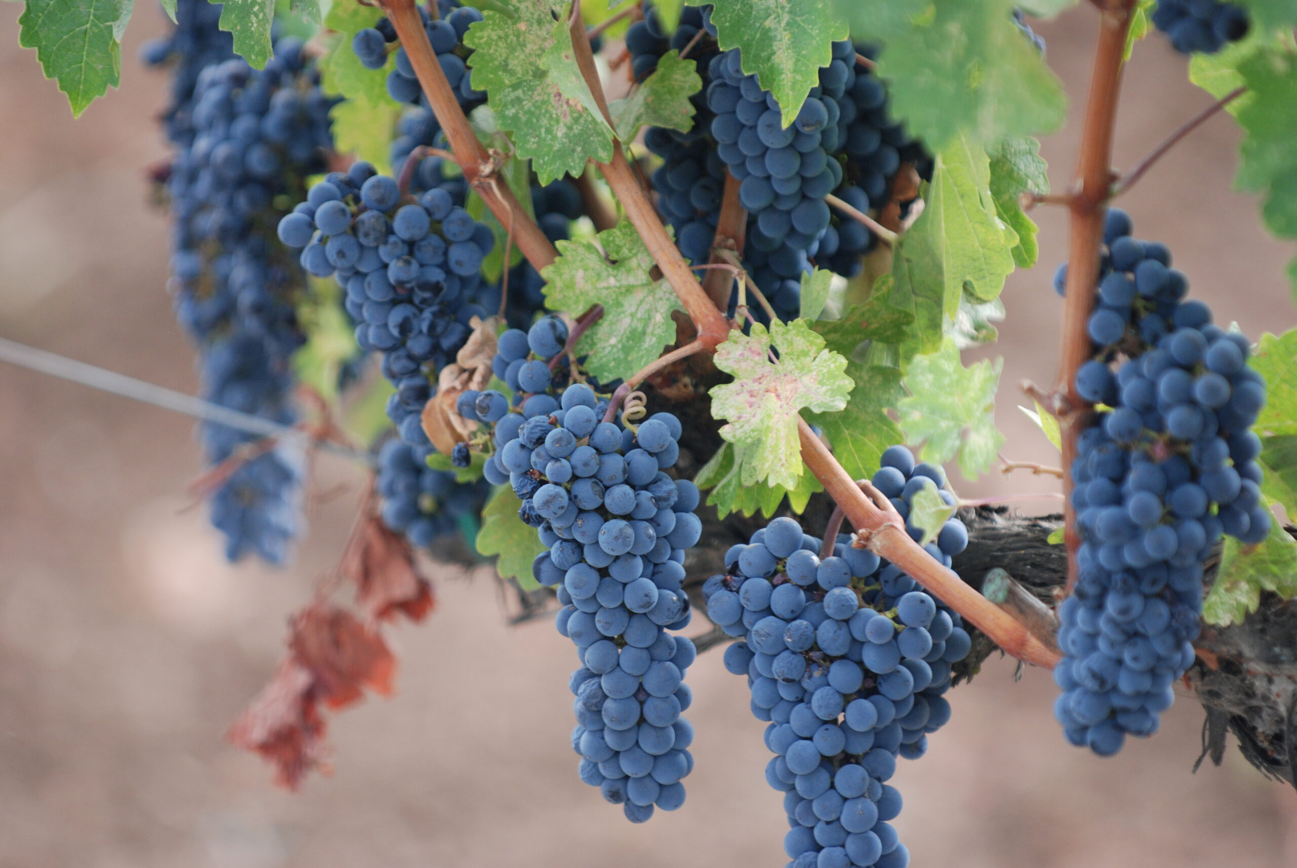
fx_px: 10822
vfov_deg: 4.6
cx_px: 648
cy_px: 434
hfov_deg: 6.9
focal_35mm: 300
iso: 400
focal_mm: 200
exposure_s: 1/250
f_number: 2.8
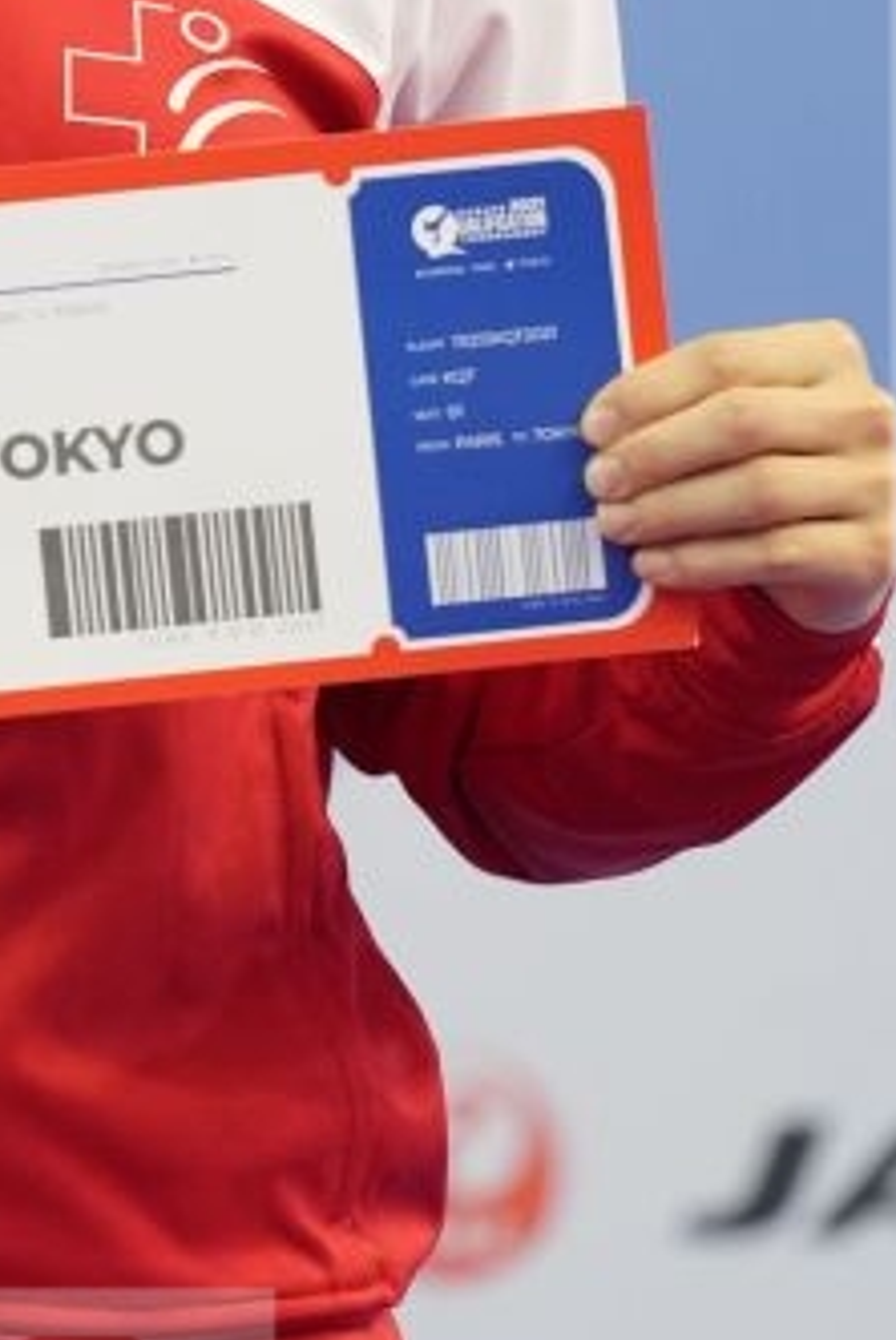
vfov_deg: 2.9
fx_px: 26897
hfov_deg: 1.9
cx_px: -101
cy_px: 222
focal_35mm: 722
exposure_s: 1/250
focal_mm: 200
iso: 1000
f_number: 2.8
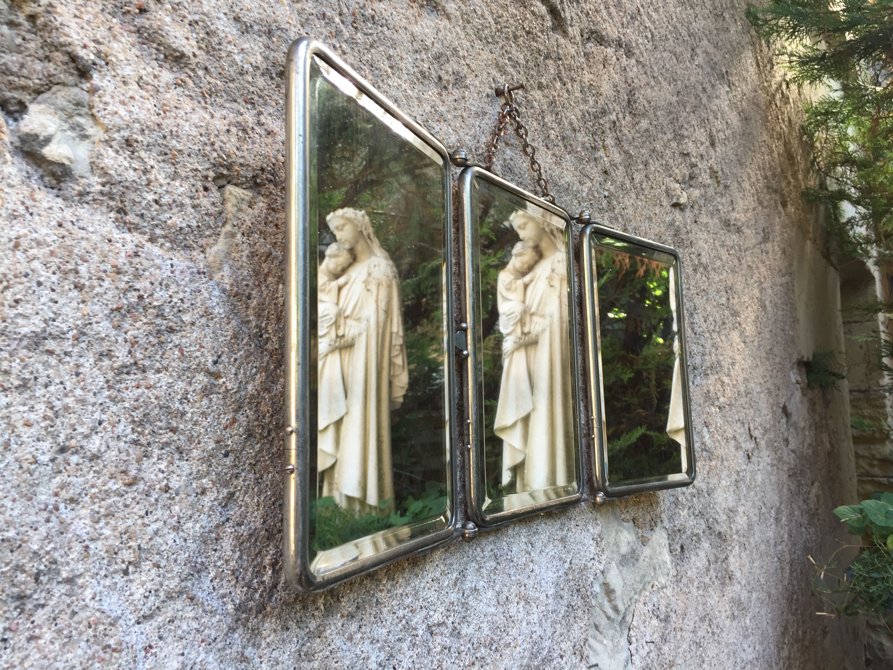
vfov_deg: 48.2
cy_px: 335
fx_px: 748
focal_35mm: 29
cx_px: 446
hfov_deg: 61.7
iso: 40
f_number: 2.2
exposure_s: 1/100
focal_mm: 4.15
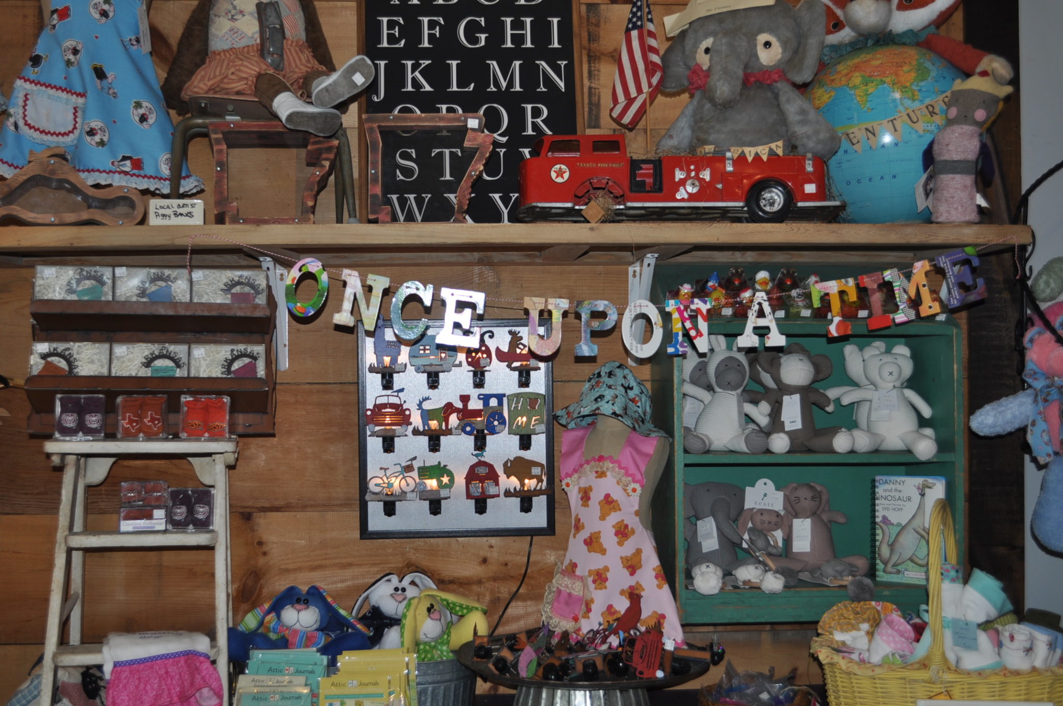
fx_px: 1150
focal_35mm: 39
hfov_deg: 49.6
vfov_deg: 34.1
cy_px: 353
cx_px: 532
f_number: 4.2
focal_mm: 26
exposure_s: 1/60
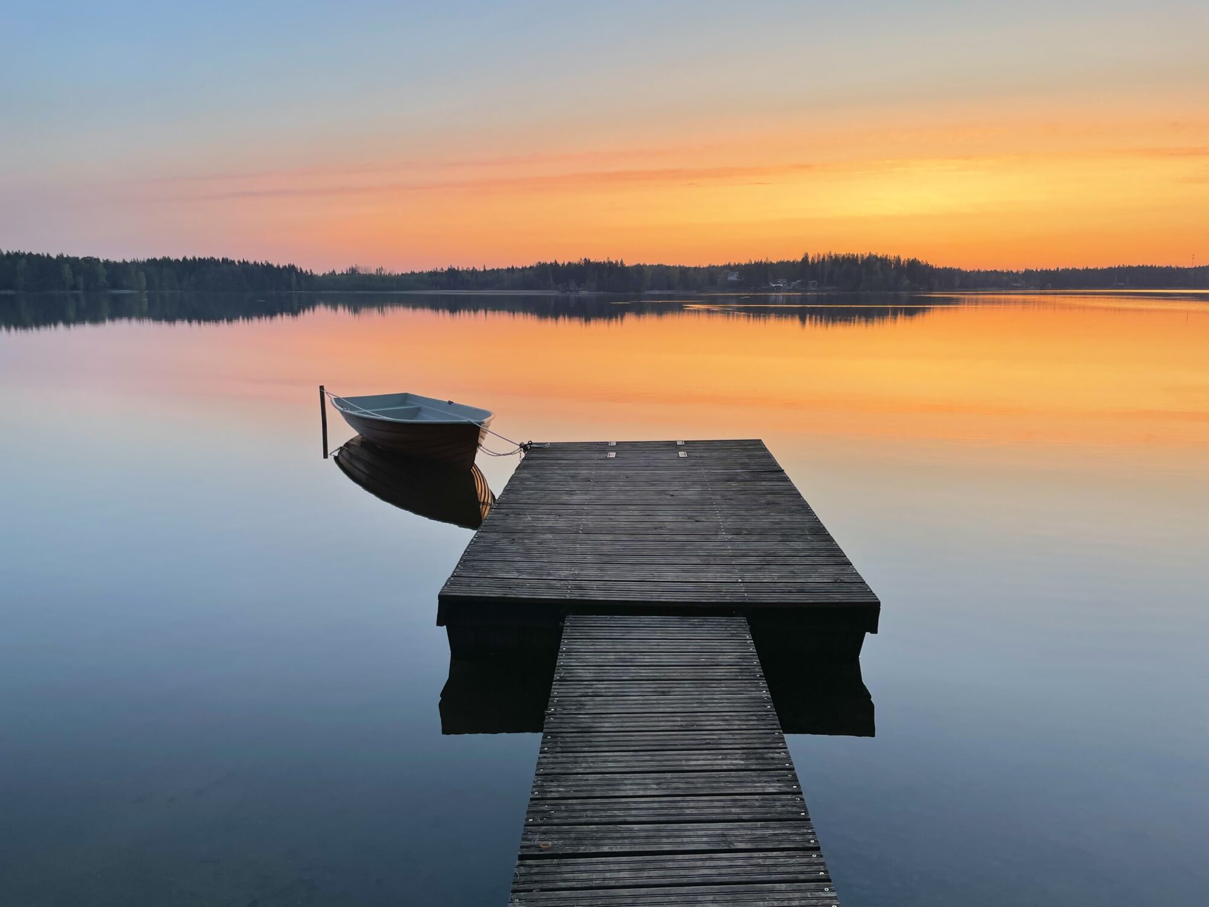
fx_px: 908
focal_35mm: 26
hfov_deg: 67.3
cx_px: 604
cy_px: 454
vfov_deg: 53.1
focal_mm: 4.2
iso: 32
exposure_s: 1/121
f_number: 1.6
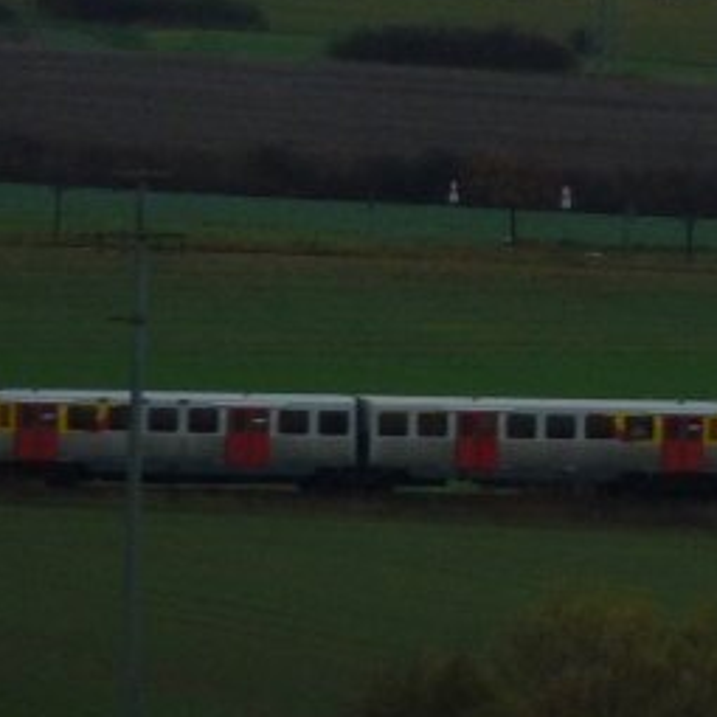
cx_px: 1372
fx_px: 21606
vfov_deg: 1.9
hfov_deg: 1.9
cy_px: -174
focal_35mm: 922
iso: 200
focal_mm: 42.6
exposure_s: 1/100
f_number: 4.7
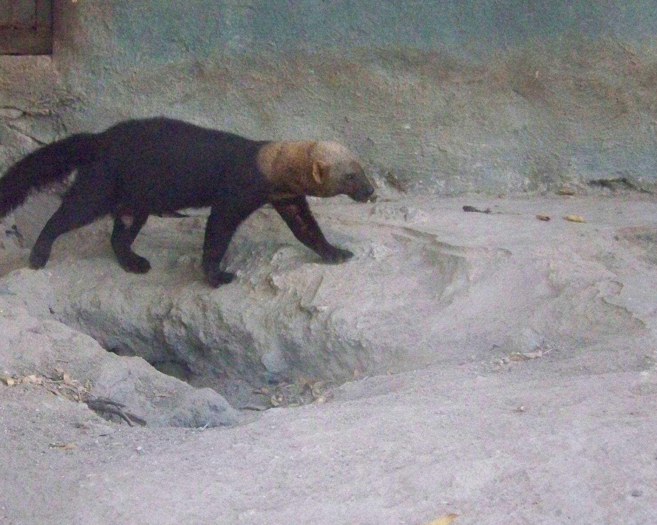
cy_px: 263
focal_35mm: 82
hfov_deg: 23.3
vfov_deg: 18.7
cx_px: 320
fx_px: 1594
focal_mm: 13.2
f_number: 3.2
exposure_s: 1/500
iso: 1600
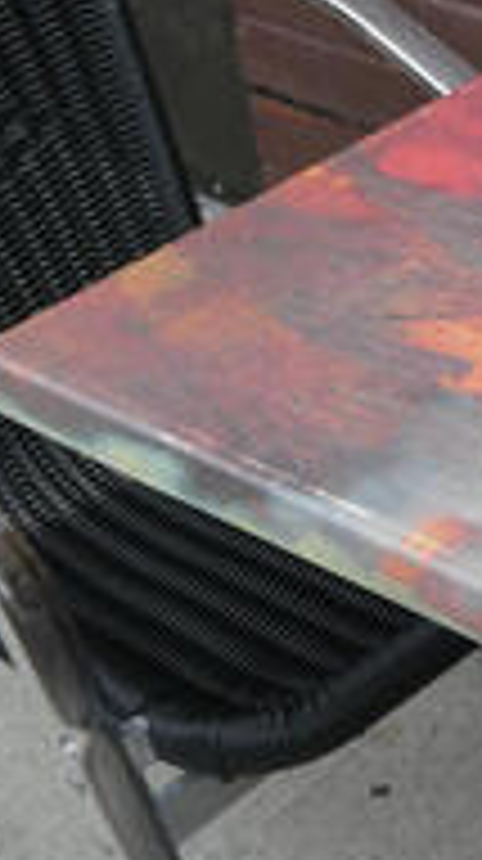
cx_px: 761
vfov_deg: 26.5
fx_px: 1823
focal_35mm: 80
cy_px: 522
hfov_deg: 14.0
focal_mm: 6.3
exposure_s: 1/100
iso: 80
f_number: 3.7
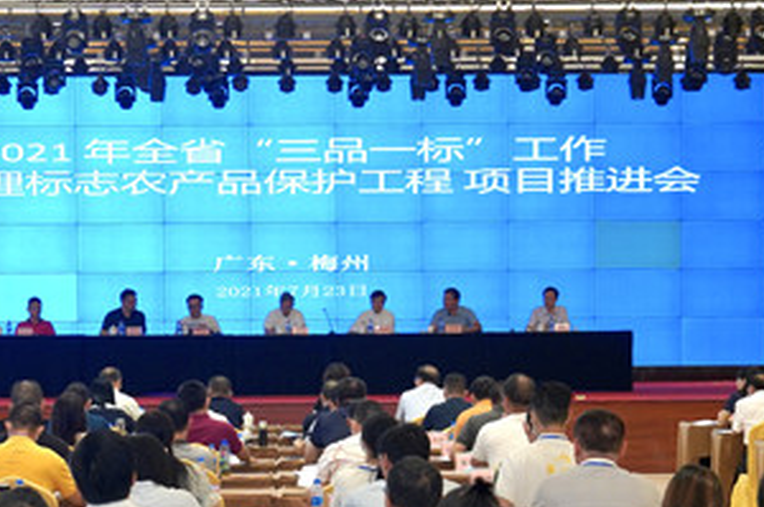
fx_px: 2034
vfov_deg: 14.1
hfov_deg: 21.3
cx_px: 336
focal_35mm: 96
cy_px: 417
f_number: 4.5
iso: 800
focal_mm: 32
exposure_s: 1/125
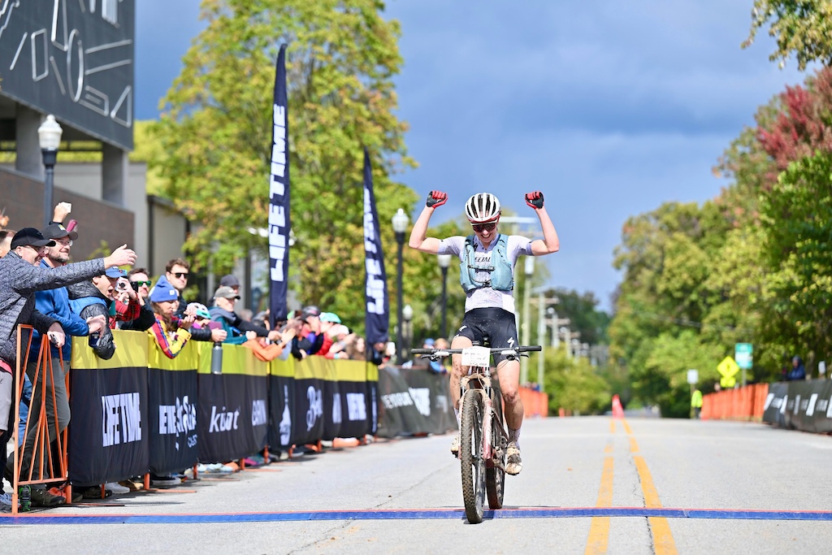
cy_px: 278
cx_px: 416
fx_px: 3005
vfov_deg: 10.6
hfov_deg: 15.8
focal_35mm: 130
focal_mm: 130
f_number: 3.5
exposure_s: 1/1250
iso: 100
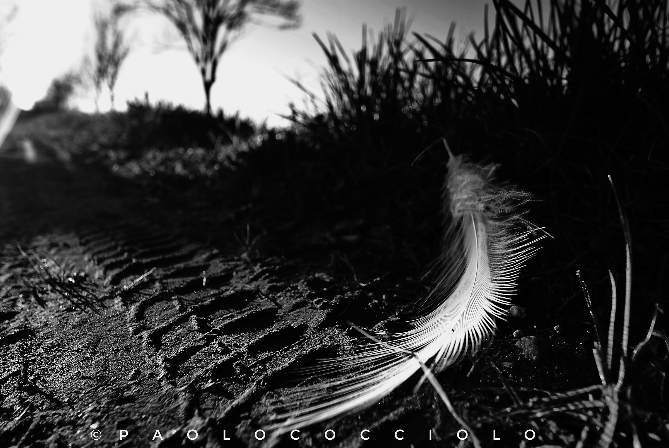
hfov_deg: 70.4
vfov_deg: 50.5
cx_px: 334
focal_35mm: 26
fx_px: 474
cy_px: 224
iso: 100
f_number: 6.3
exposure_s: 1/100
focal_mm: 17
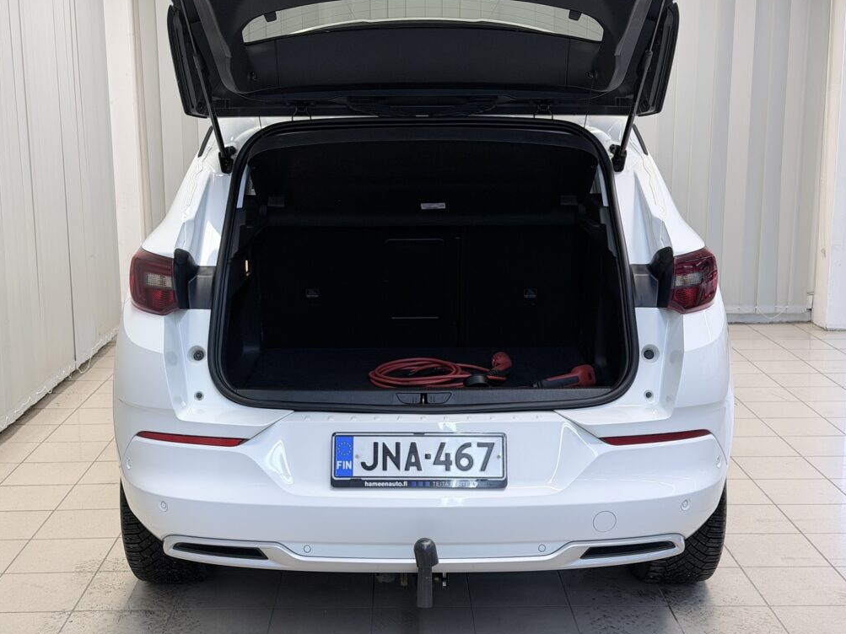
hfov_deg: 38.9
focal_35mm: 49
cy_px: 314
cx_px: 416
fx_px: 1197
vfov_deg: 29.7
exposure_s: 1/50
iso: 50
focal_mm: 6.76
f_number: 1.78
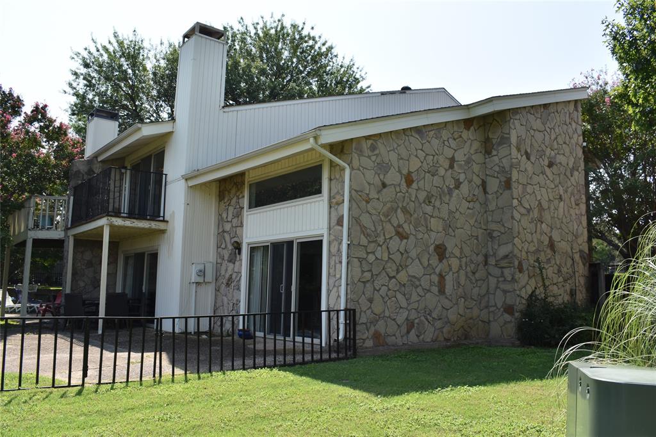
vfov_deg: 47.9
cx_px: 328
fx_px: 492
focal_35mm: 27
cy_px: 218
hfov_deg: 67.4
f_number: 9
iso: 100
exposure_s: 1/200
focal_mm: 18
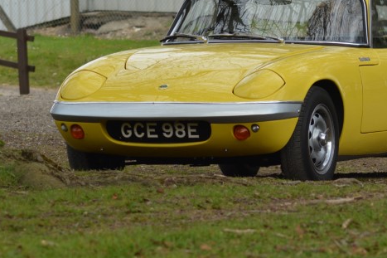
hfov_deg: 5.9
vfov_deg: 3.9
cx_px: 245
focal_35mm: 349
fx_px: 3748
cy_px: 88
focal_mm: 155
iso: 400
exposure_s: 1/640
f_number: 7.1
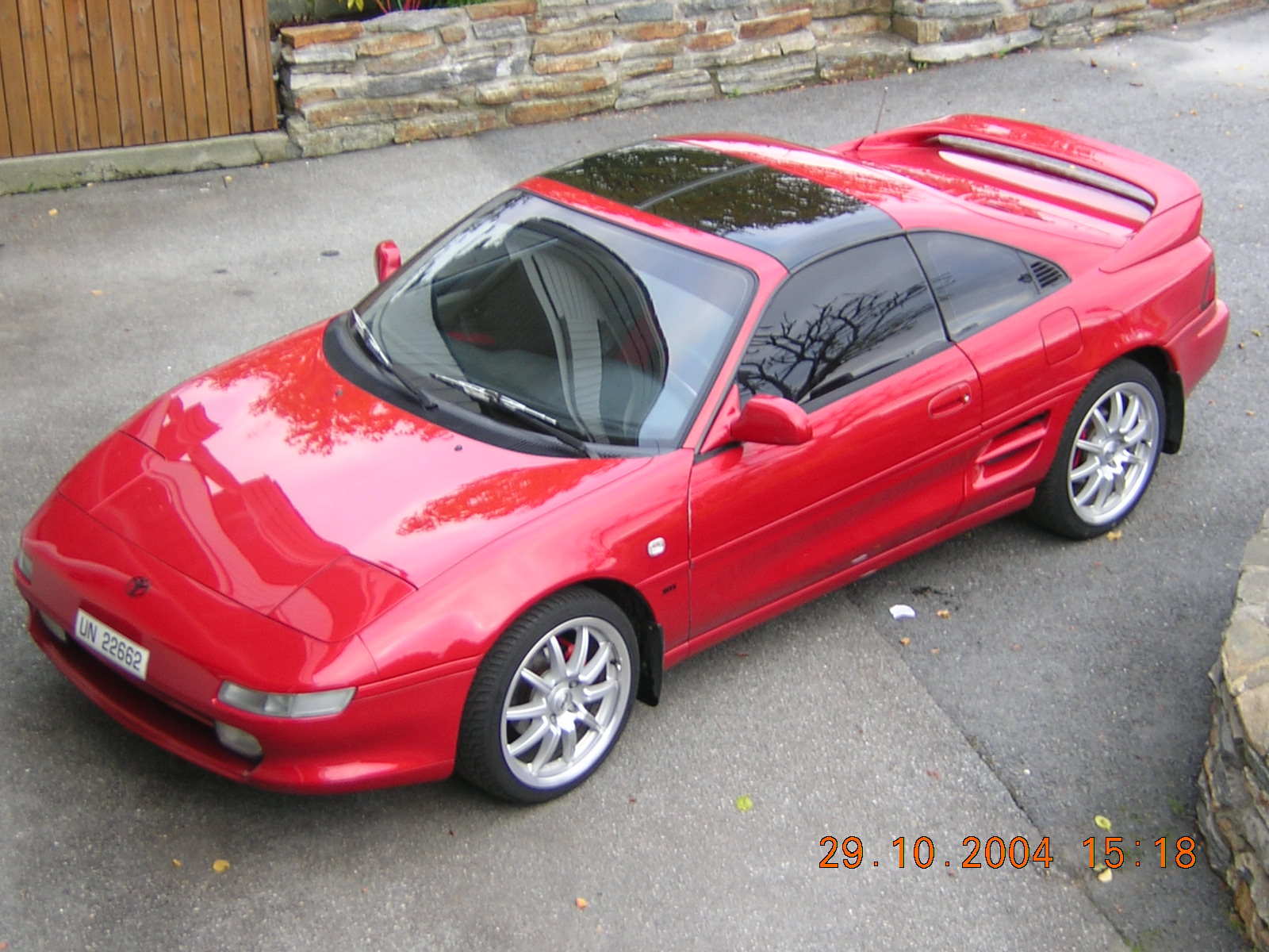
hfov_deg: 27.8
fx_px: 2566
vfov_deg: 21.0
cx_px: 634
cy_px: 476
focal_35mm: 70
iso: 100
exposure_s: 1/9.2
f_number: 3.6
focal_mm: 9.1
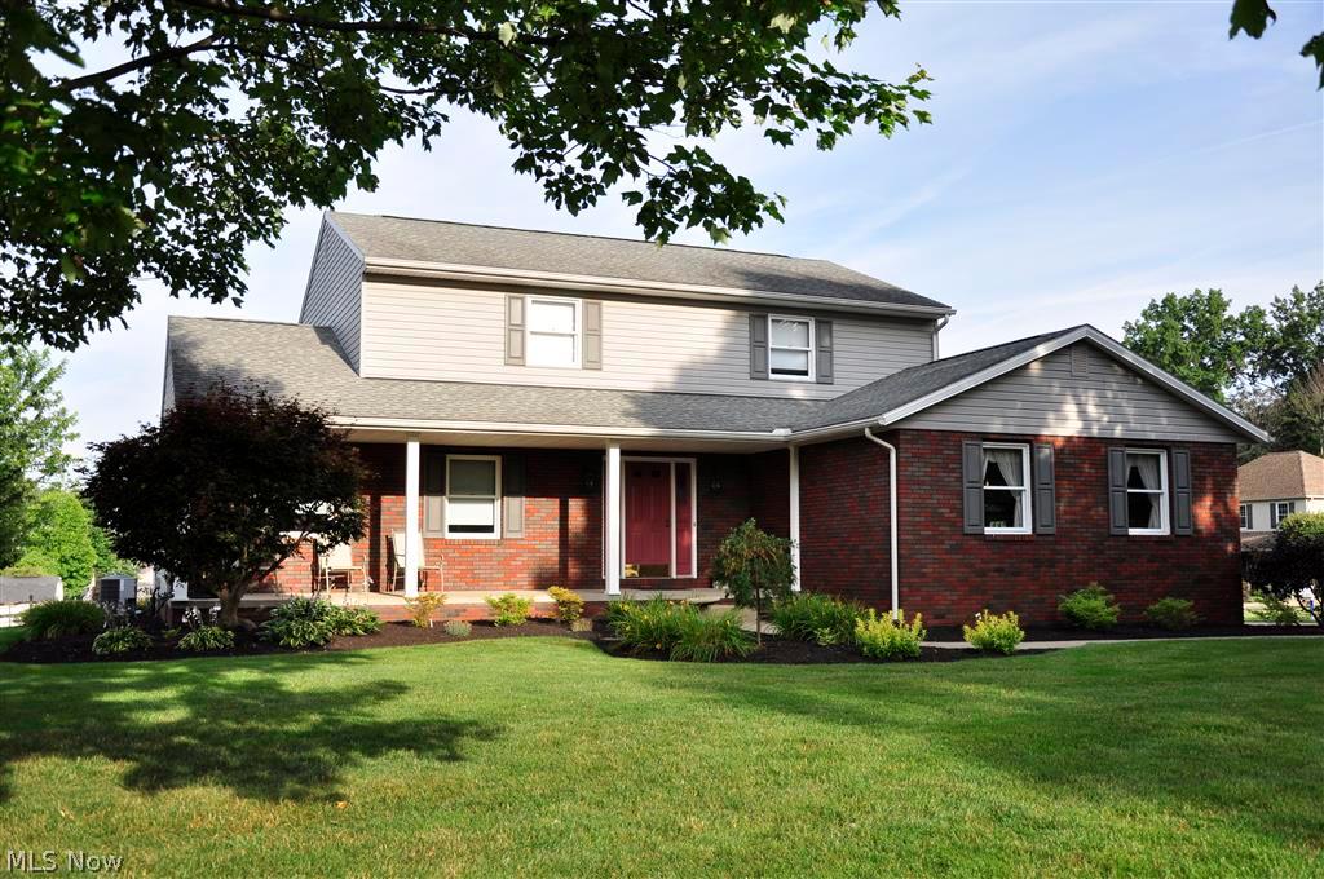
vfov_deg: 36.8
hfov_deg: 53.2
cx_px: 662
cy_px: 440
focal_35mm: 36
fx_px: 1322
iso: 200
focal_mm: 24
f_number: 5
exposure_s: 1/500
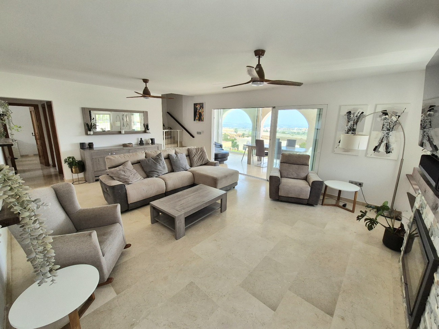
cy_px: 164
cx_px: 220
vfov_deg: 89.9
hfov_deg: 106.2
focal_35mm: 13
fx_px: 165
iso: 100
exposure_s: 1/179
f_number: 2.2
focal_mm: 2.2
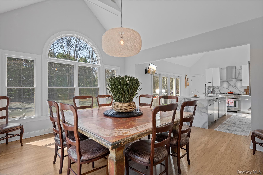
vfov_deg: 68.9
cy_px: 88
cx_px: 132
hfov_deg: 91.6
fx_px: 128
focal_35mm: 18
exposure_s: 1/40
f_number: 8
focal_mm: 17.5
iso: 400
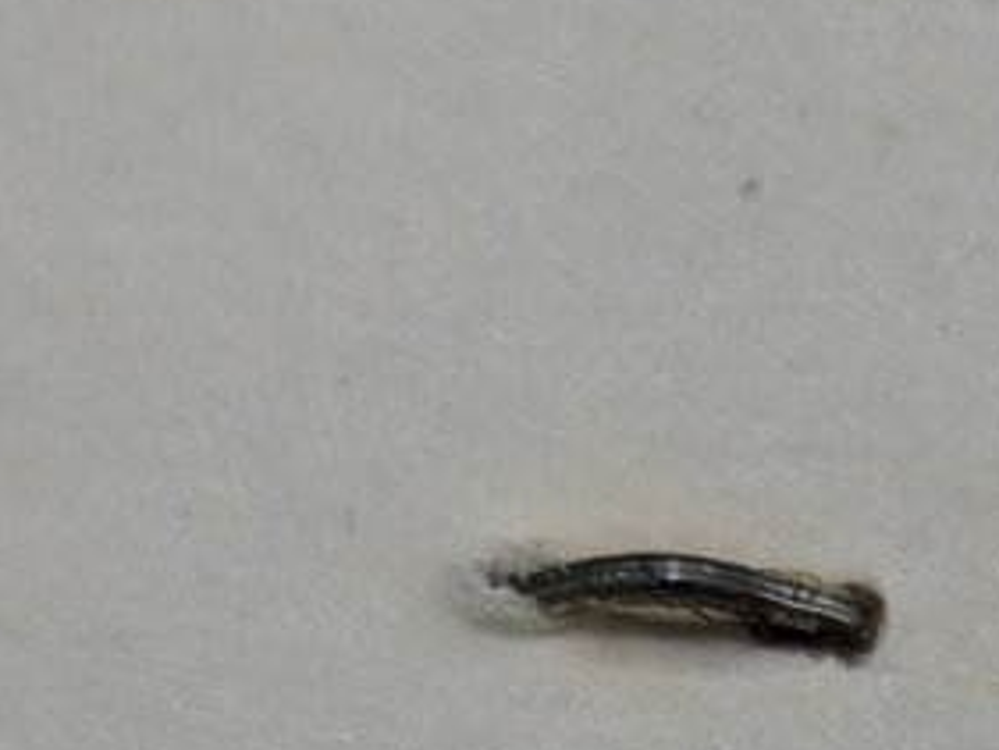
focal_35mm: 263
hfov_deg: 7.4
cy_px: 1992
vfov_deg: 5.4
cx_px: 1367
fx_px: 7593
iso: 20
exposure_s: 1/285
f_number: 1.68
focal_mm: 6.9
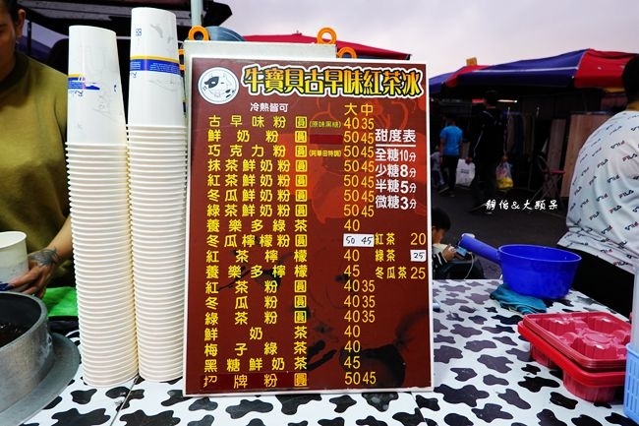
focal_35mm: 24
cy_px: 213
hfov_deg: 73.8
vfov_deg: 53.1
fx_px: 426
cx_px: 320
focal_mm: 9
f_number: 2.8
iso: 125
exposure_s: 1/40
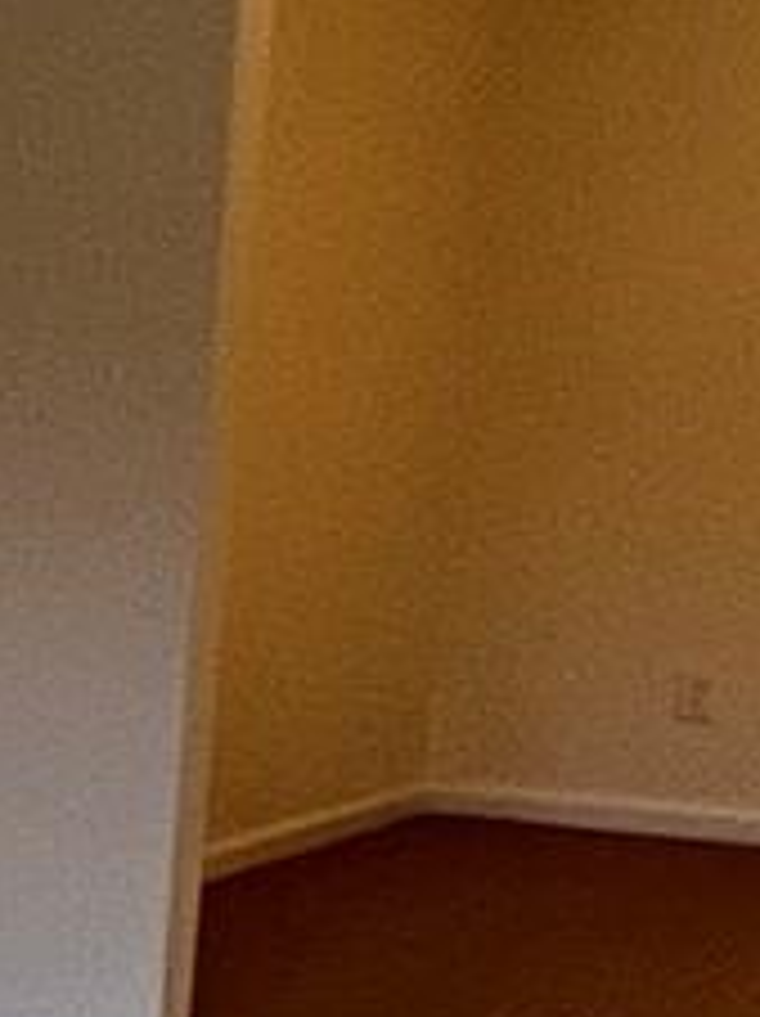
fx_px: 3461
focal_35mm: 118
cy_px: 1148
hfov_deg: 9.6
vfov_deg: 16.2
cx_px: -1529
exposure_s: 1/60
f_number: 1.8
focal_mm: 1.57
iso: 320
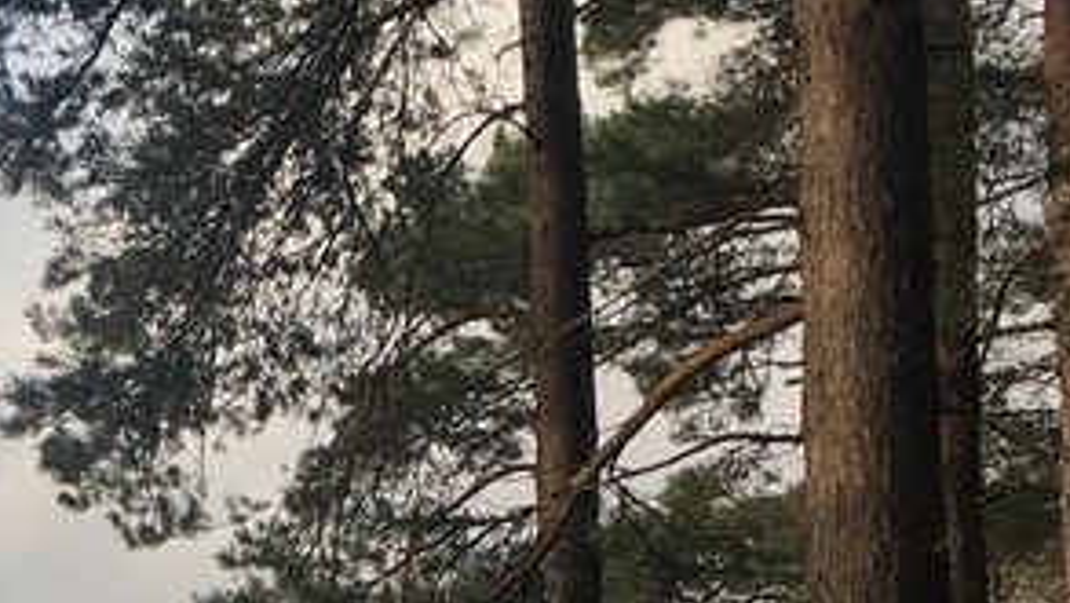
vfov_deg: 8.3
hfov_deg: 15.0
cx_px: -241
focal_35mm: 138
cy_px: 1254
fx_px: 3916
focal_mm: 4.15
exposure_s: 1/394
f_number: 2.2
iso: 25
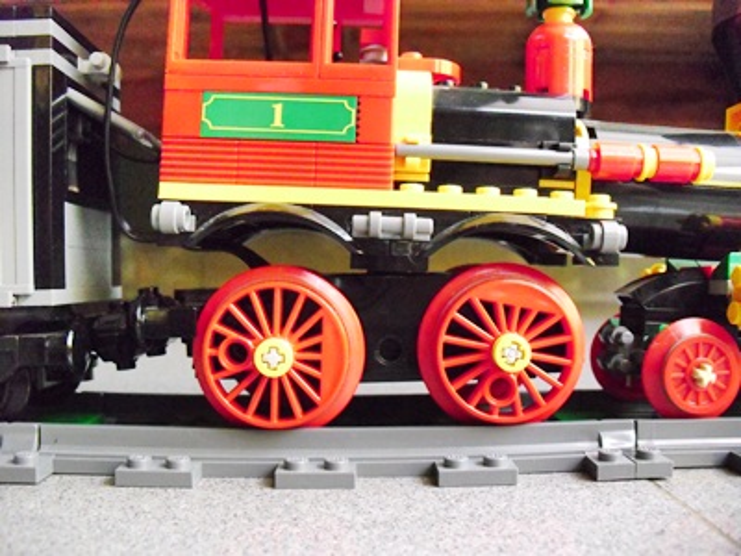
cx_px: 370
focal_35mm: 36
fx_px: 771
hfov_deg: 51.4
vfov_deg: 39.7
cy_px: 278
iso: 800
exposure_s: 1/50
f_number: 3.1
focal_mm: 6.3
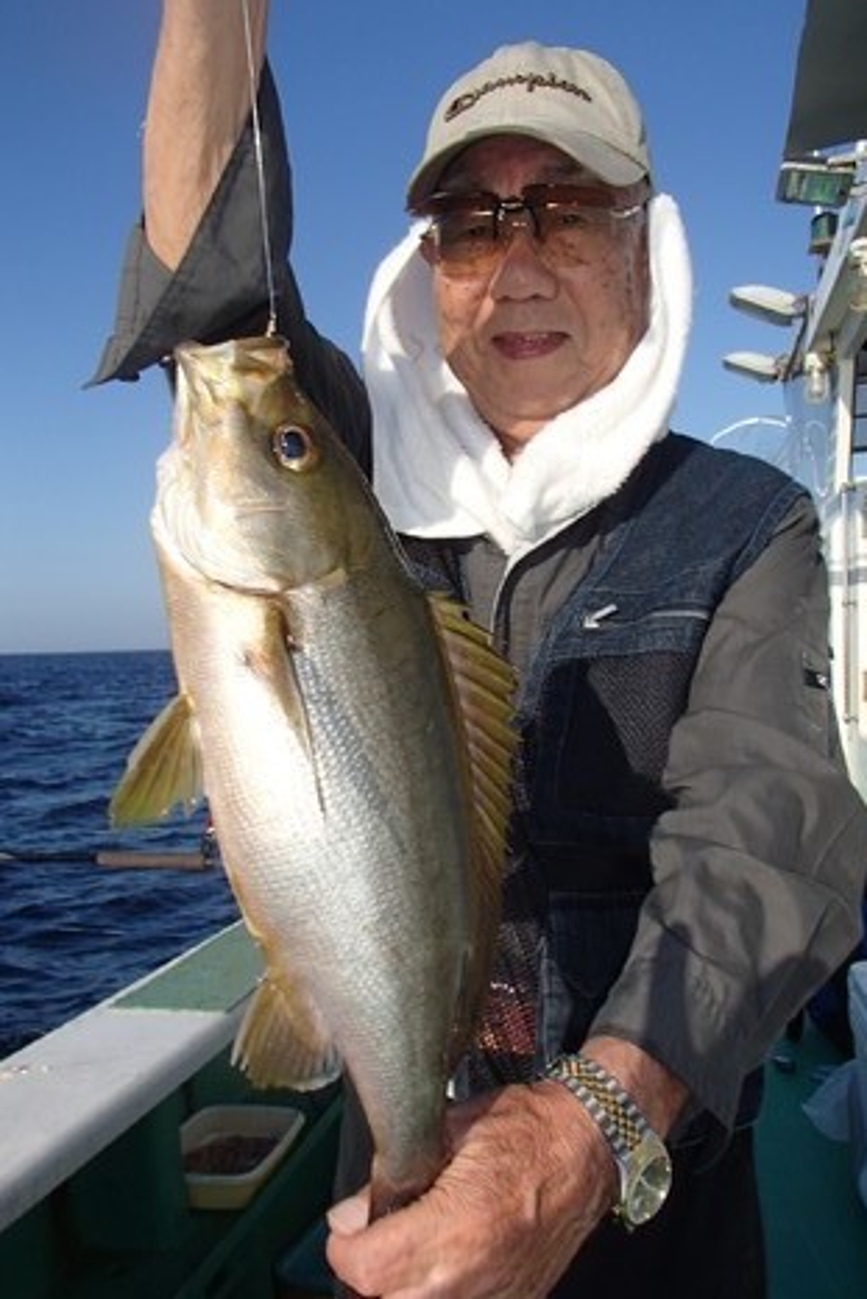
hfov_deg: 43.6
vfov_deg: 61.9
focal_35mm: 30
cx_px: 457
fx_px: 1083
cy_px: 638
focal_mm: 5
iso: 100
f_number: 11
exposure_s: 1/160
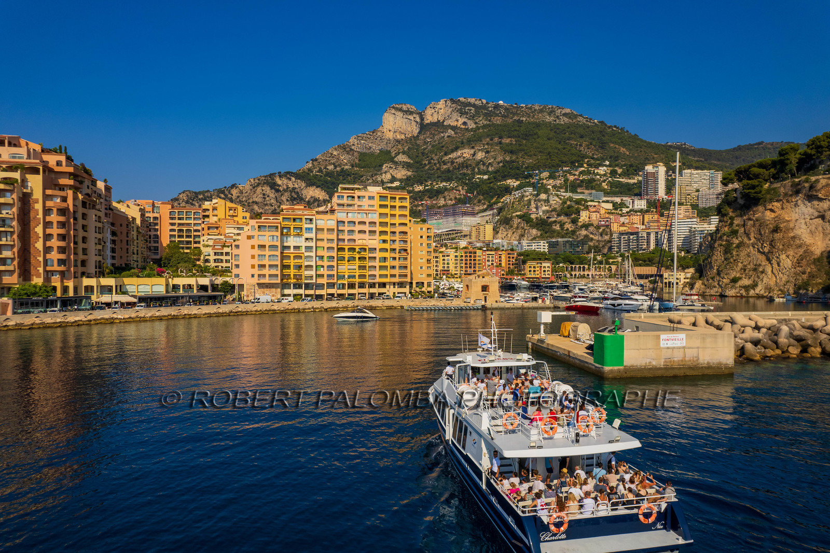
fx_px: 507
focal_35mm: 22
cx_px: 415
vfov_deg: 57.2
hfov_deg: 78.6
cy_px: 276
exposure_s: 1/3200
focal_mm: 8.4
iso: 100
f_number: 2.8
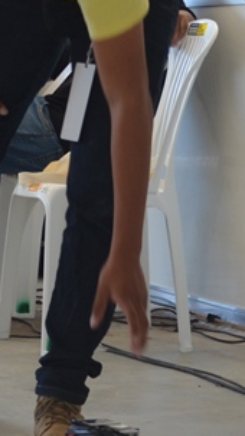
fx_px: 1962
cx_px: 101
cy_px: 271
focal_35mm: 170
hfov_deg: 7.1
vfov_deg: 12.6
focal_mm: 32
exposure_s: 1/60
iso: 450
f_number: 4.8
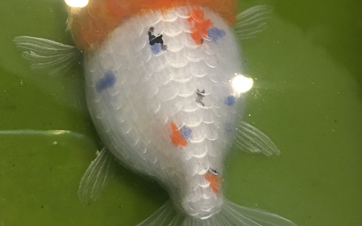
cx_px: 178
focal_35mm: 42
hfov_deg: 47.2
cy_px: 93
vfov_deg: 30.5
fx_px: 414
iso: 160
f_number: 2.2
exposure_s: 1/8
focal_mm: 4.15
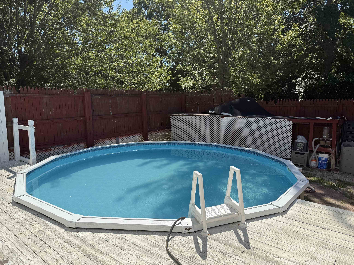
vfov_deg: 56.8
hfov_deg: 71.6
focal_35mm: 24
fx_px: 245
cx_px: 177
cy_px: 132
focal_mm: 6.76
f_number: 1.78
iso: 80
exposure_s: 1/5319
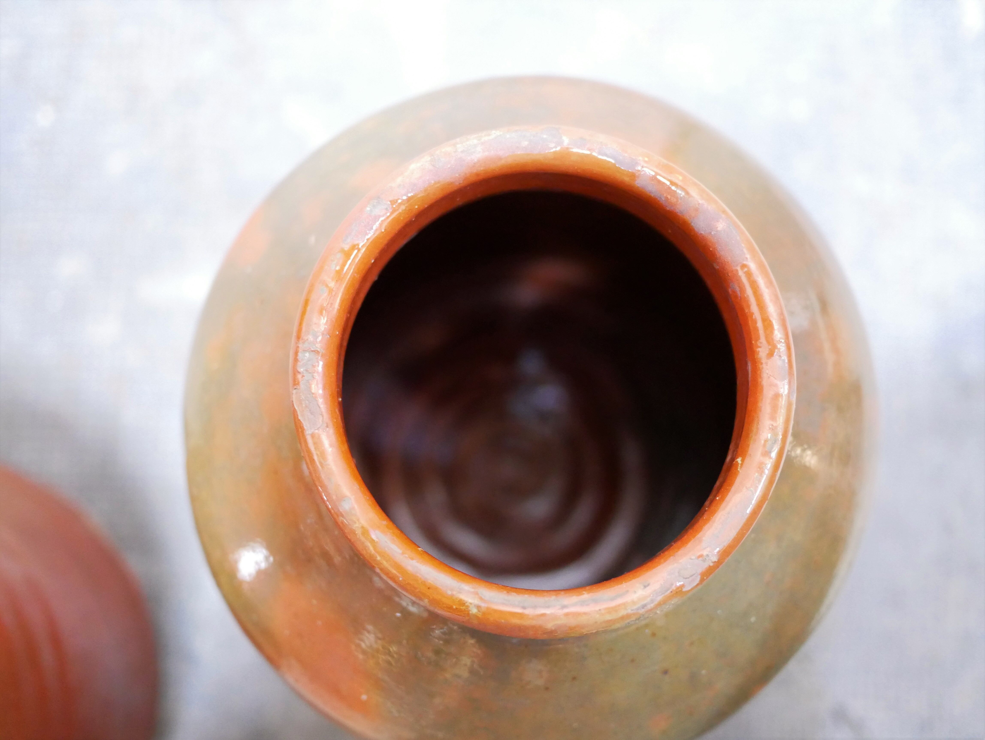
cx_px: 492
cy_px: 370
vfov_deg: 36.0
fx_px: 1139
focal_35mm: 40
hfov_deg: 46.8
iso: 3200
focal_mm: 20
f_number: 1.7
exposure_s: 1/20
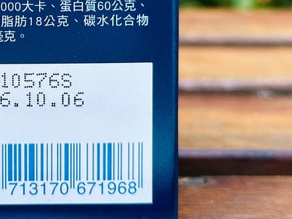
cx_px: 18
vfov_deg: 11.1
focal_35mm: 131
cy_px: -38
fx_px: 1105
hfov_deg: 14.9
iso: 80
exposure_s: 1/105
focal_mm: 6.86
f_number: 1.78
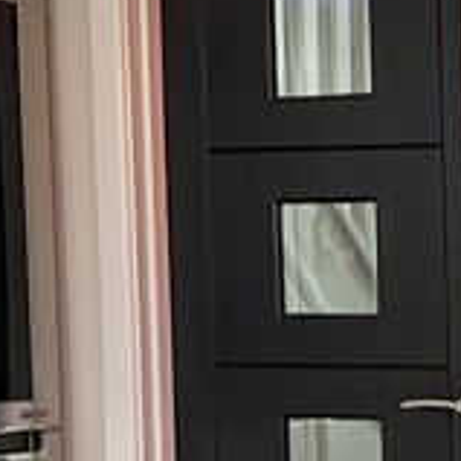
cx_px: 841
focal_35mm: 148
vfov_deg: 11.7
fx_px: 2230
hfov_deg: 11.0
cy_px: 464
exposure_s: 1/59
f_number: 1.5
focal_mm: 5.7
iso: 200
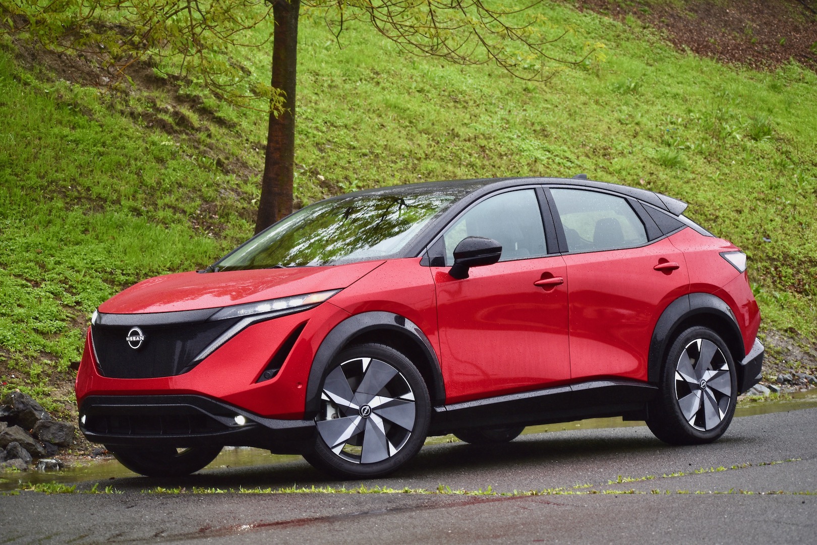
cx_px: 408
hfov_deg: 17.5
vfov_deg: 11.7
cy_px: 272
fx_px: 2655
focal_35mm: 117
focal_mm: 78
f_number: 4.8
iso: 100
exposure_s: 1/320
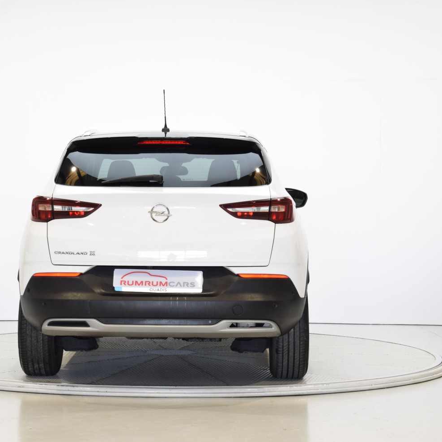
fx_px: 1286
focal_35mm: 89
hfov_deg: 19.5
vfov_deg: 19.5
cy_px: 221
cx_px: 168
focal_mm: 46
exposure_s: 1/5
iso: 100
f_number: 10
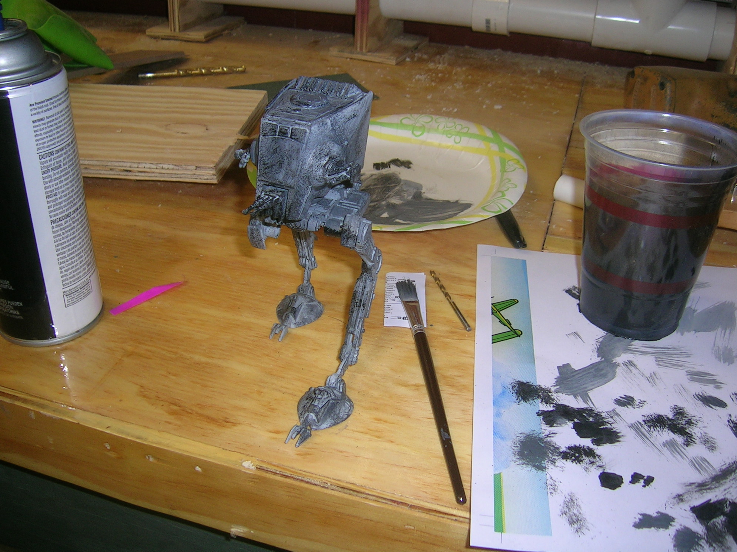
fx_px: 766
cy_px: 271
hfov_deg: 51.4
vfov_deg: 39.7
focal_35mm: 36
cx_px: 367
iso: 50
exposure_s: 1/60.1
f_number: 2.8
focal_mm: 5.4
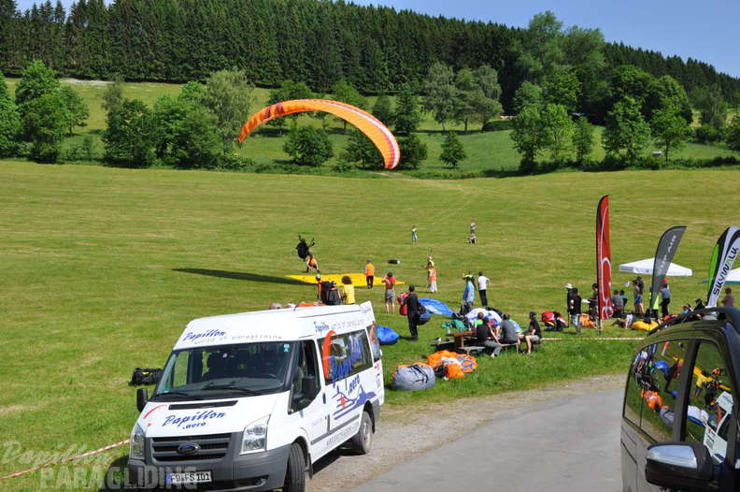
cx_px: 370
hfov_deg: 46.4
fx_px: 862
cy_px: 246
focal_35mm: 42
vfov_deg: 31.8
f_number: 10
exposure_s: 1/400
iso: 200
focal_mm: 28
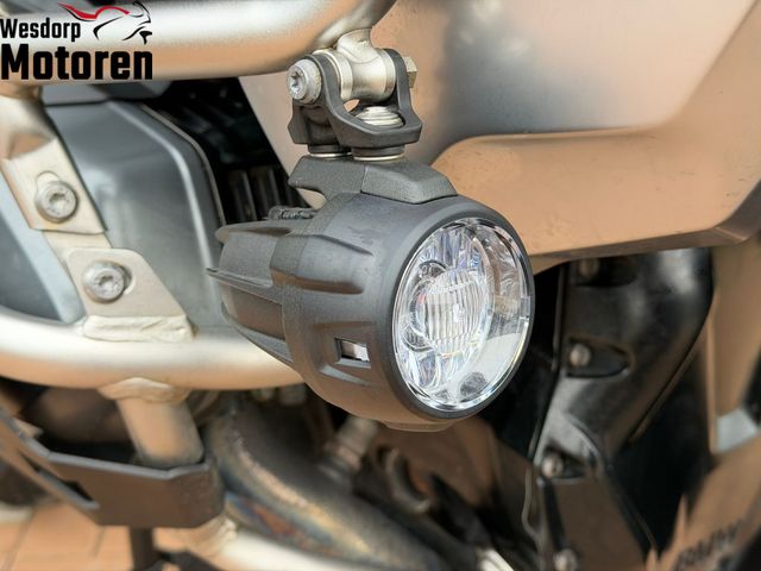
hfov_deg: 39.7
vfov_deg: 30.3
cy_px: 286
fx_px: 1055
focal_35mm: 48
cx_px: 380
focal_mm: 6.76
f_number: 1.78
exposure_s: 1/241
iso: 64
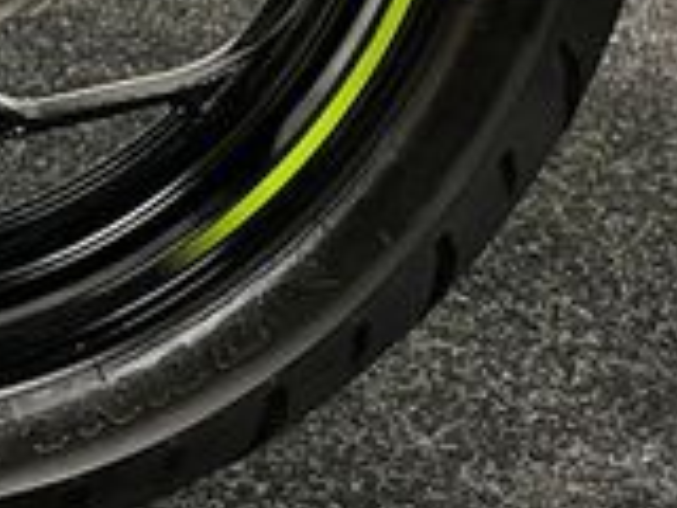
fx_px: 2034
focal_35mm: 104
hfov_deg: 17.7
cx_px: -203
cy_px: -339
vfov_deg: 13.1
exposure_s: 1/50
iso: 250
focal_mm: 5.1
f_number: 1.6
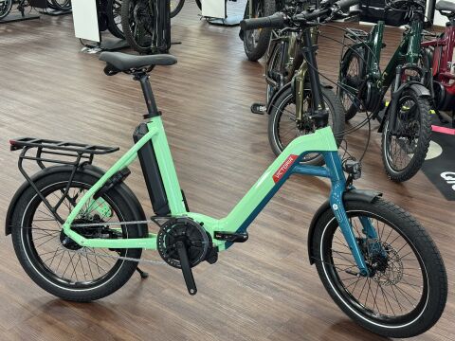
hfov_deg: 39.7
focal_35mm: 48
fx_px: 631
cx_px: 228
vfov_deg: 30.3
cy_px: 170
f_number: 1.78
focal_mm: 6.76
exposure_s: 1/50
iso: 100
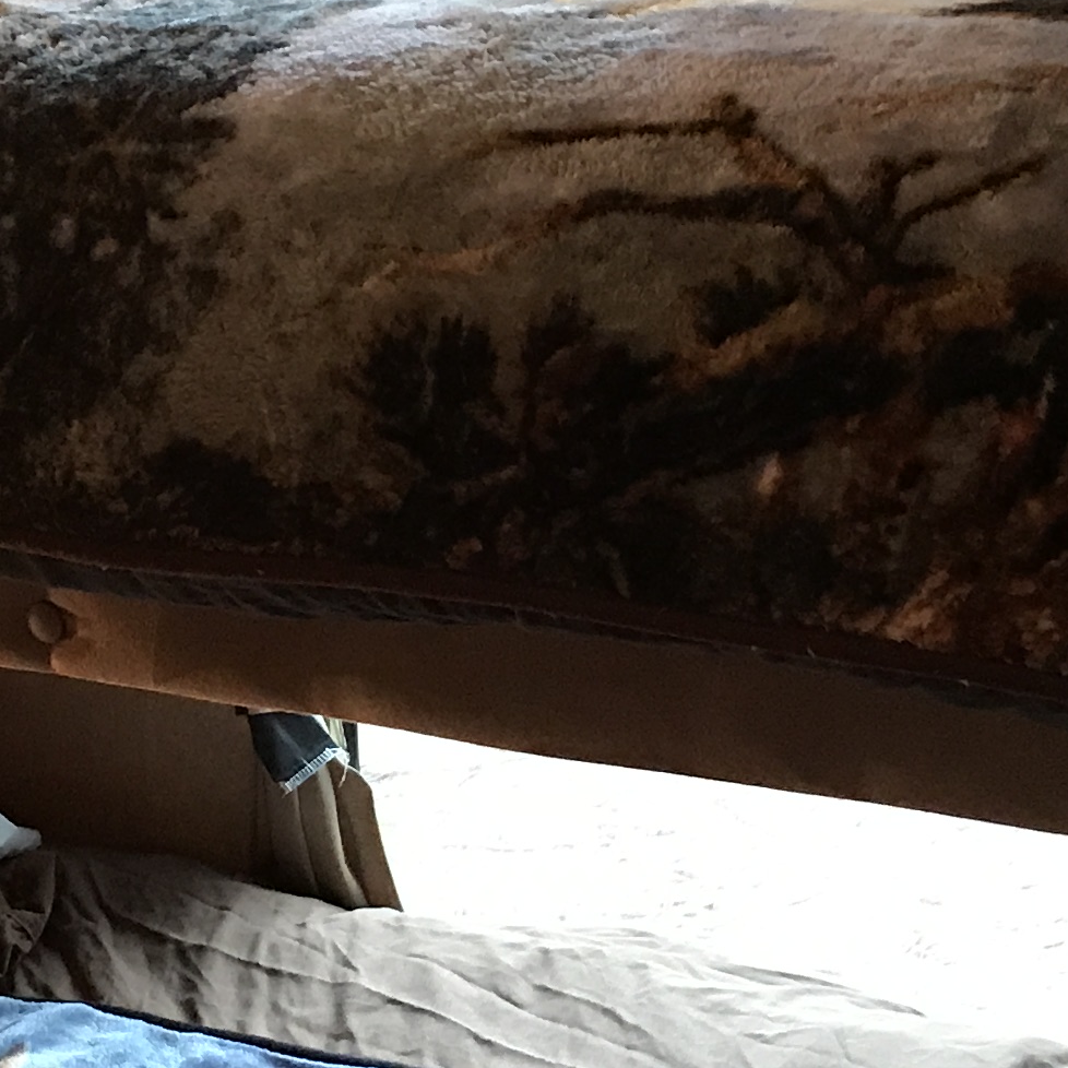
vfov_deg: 17.1
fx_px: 3560
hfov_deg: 16.9
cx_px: 192
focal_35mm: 102
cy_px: 606
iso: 80
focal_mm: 3.99
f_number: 1.8
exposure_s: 1/15
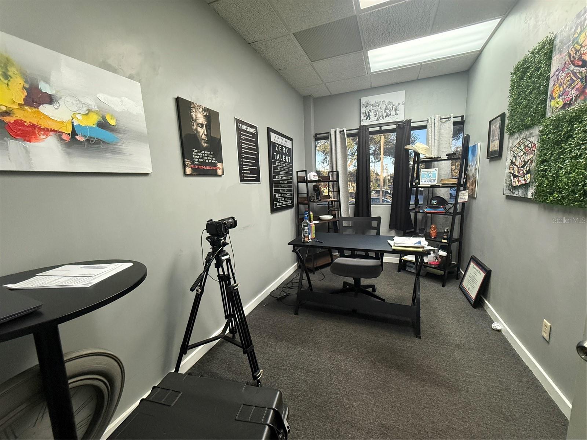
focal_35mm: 14
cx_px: 294
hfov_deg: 102.1
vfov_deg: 85.7
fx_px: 237
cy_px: 220
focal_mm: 2.22
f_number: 2.2
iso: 500
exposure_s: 1/60
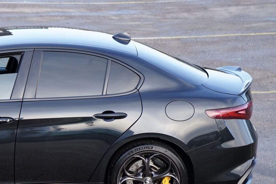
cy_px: 164
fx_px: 1157
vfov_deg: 9.1
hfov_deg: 13.4
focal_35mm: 151
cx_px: -8
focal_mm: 66
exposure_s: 1/160
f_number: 5.6
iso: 500
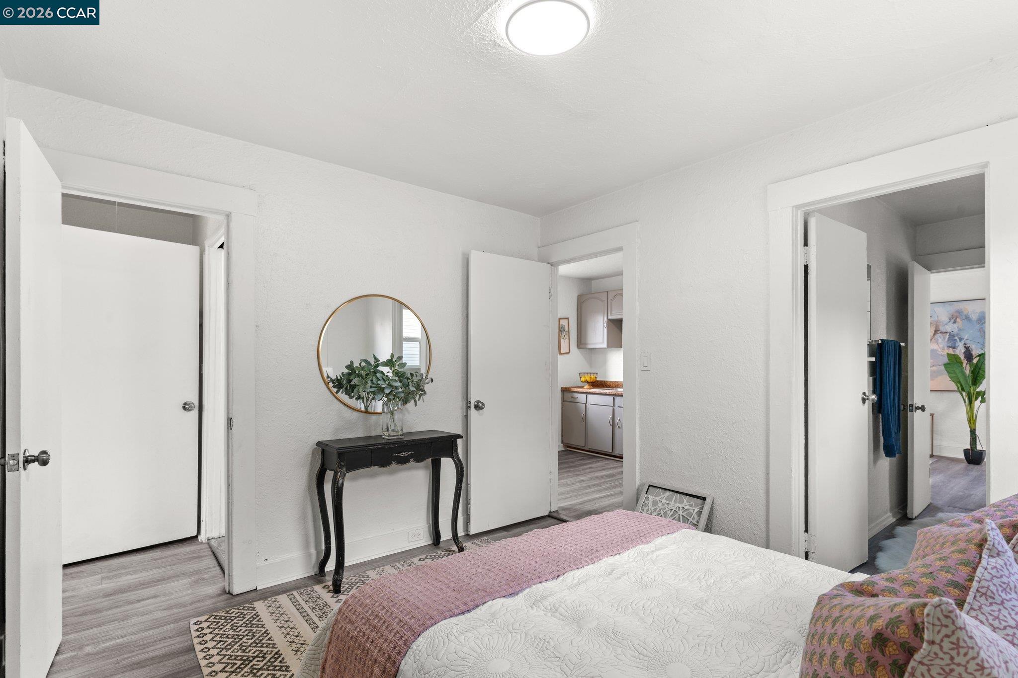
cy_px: 339
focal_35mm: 17
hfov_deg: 93.3
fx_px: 481
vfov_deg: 70.4
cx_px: 509
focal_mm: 17
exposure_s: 1/4
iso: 320
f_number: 9
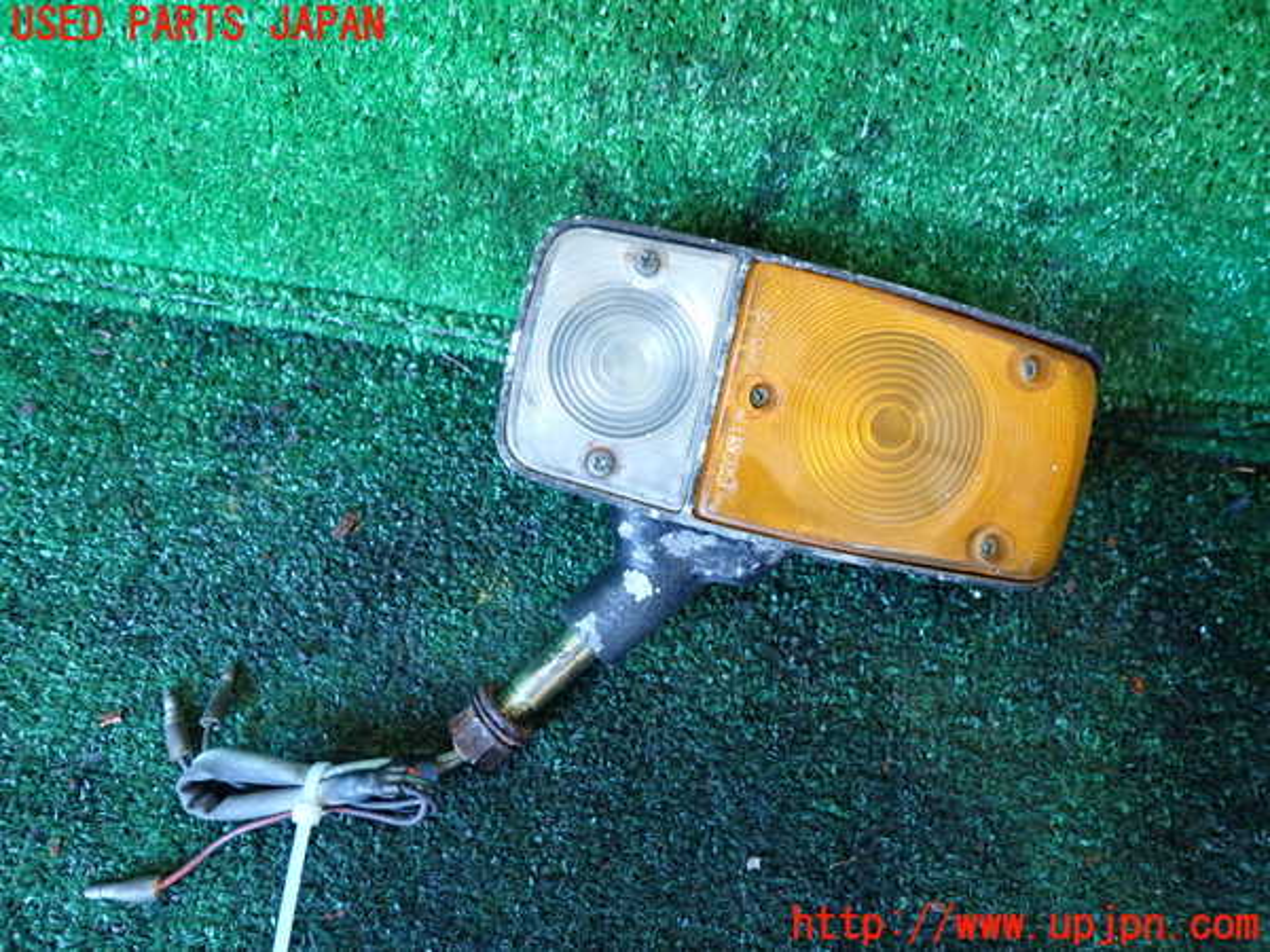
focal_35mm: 25
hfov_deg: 69.4
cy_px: 476
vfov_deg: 54.9
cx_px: 635
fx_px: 917
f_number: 2
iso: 400
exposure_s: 1/30
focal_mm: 4.5
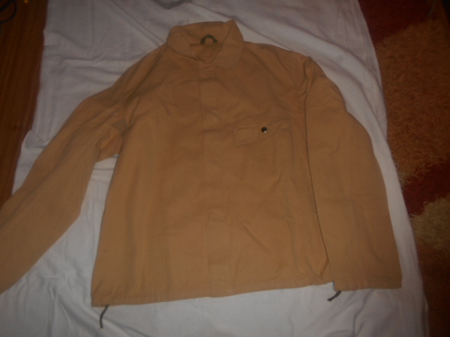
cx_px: 225
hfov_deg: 67.3
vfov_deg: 53.1
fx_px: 338
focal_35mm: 26
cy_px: 168
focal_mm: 4.6
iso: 80
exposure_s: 1/25
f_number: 3.2
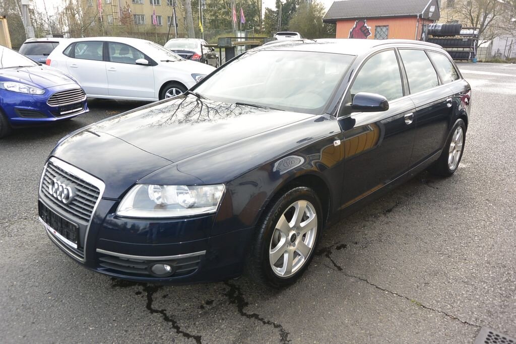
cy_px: 172
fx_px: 387
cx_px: 258
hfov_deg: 67.4
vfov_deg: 47.9
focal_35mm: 27
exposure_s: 1/250
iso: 160
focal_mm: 10
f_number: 4
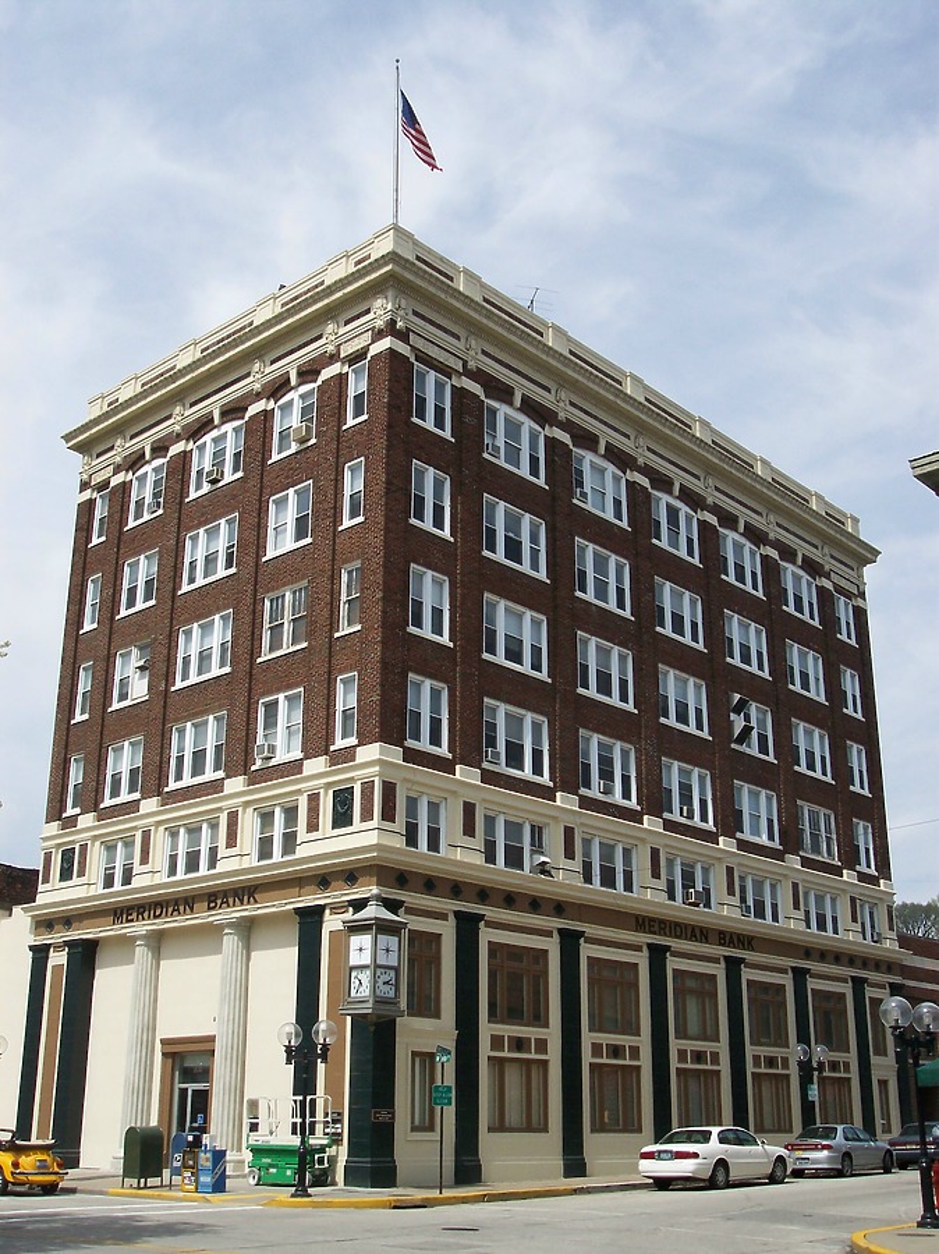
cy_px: 627
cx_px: 470
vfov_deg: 49.0
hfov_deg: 37.7
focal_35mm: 38
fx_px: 1376
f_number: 4.8
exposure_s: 1/1000
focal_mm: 8
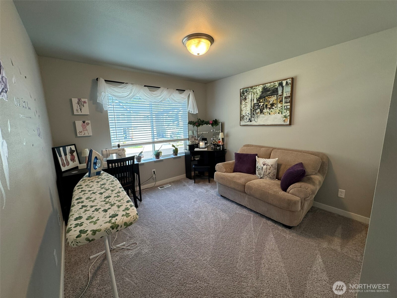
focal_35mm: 14
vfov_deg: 85.7
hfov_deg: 102.1
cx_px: 198
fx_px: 161
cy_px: 149
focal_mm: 2.22
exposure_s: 1/120
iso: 200
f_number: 2.2
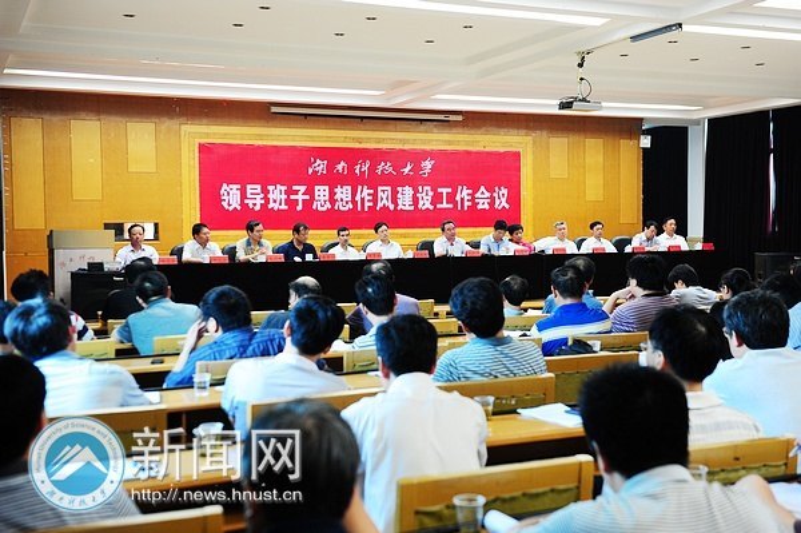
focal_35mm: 45
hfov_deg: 43.6
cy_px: 266
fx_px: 1000
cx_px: 400
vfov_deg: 29.8
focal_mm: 45
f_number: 4
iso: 1000
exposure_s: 1/30
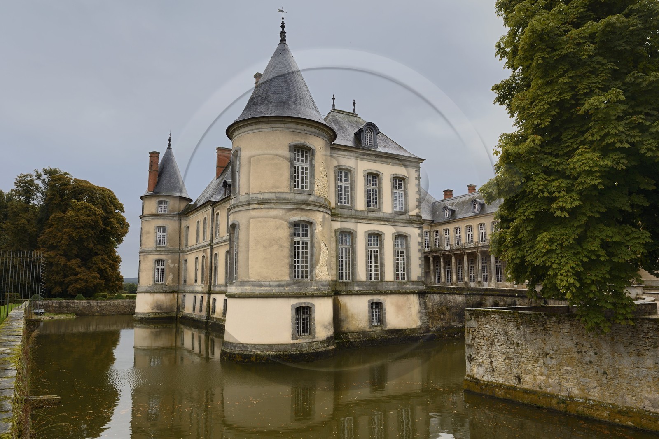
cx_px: 330
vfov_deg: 53.1
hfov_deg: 73.8
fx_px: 439
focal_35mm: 24
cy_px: 220
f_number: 10
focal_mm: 24
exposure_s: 1/200
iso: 200
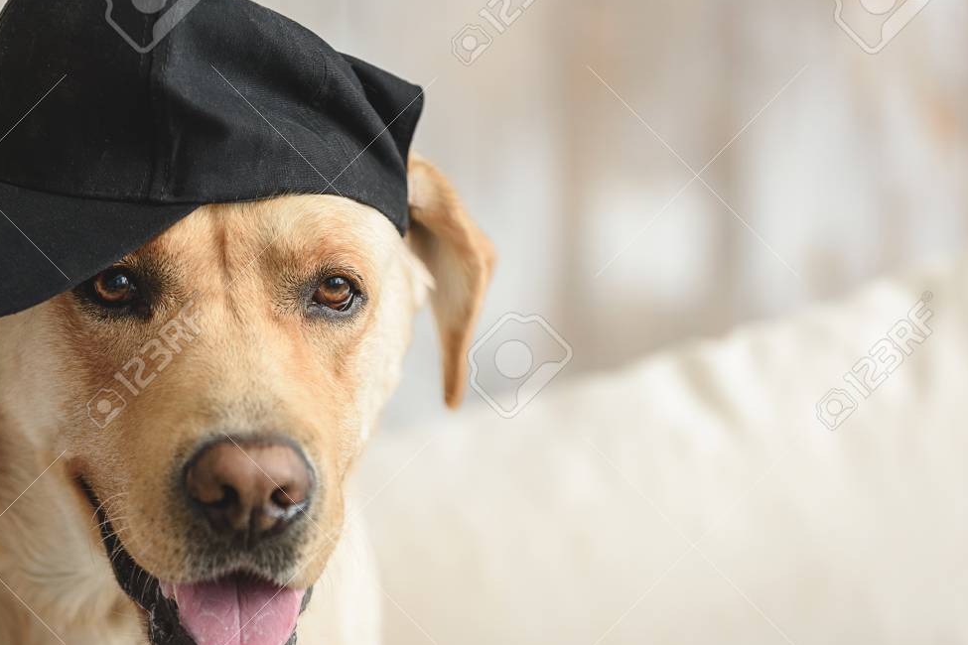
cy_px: 325
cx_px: 330
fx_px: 3764
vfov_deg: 9.8
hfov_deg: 14.6
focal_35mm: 140
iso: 200
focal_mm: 105
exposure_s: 1/200
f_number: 3.5
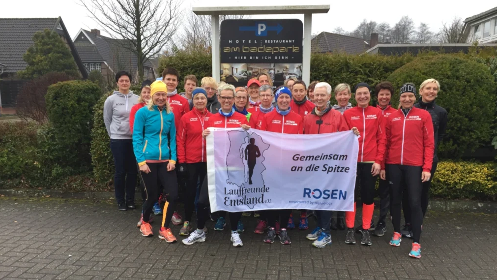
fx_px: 422
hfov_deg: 61.0
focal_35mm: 32
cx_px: 251
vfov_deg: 36.5
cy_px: 177
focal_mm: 4.15
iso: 40
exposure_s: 1/100
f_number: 2.2
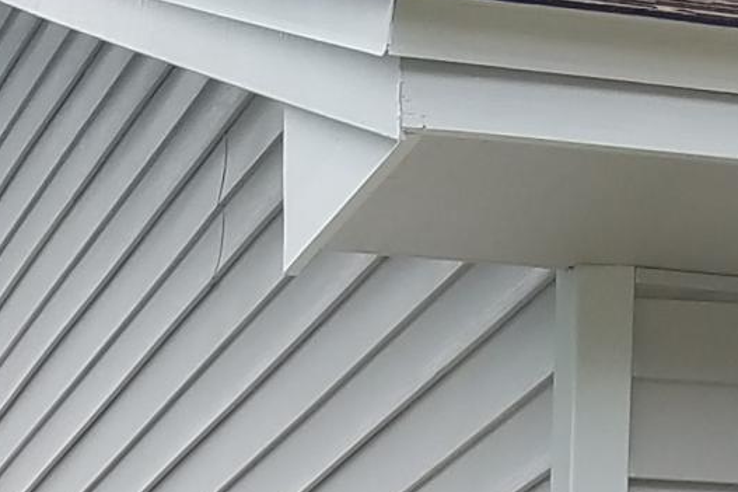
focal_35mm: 154
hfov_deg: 13.2
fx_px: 3156
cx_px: 3
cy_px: 1316
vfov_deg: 8.0
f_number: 1.7
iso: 50
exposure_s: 1/1592
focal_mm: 4.2
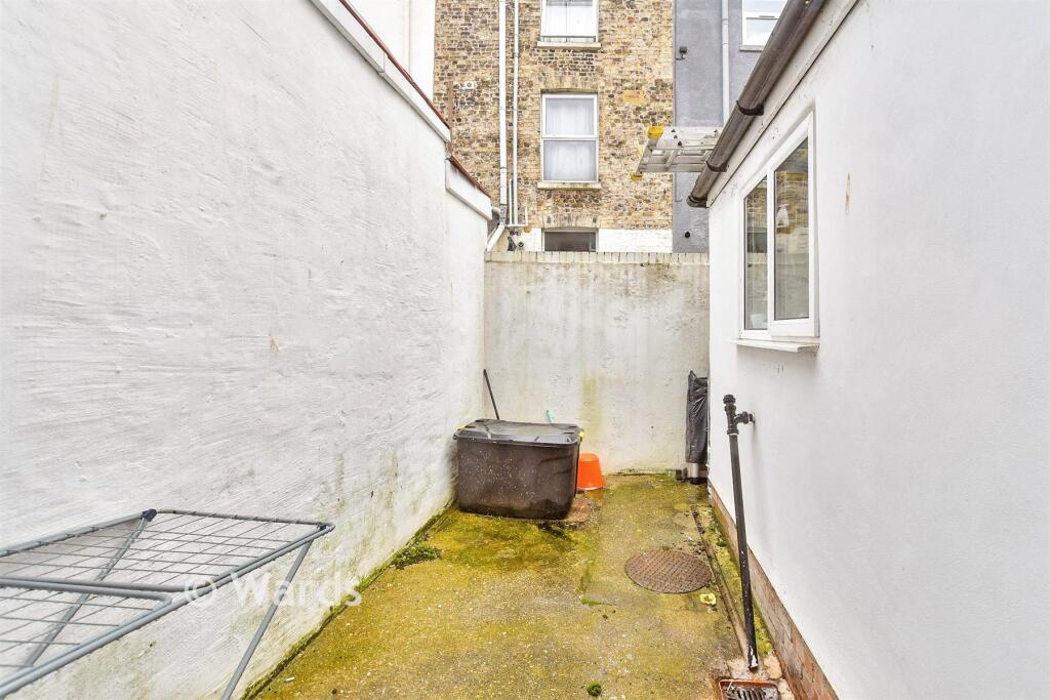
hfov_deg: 100.4
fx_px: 438
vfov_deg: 77.3
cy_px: 350
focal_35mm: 15
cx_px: 525
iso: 160
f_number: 6.3
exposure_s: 1/30
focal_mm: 10
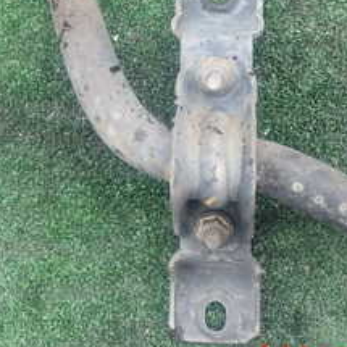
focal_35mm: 74
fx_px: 839
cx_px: 142
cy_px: 18
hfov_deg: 23.3
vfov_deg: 22.6
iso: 100
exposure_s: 1/125
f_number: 3.2
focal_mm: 5.4
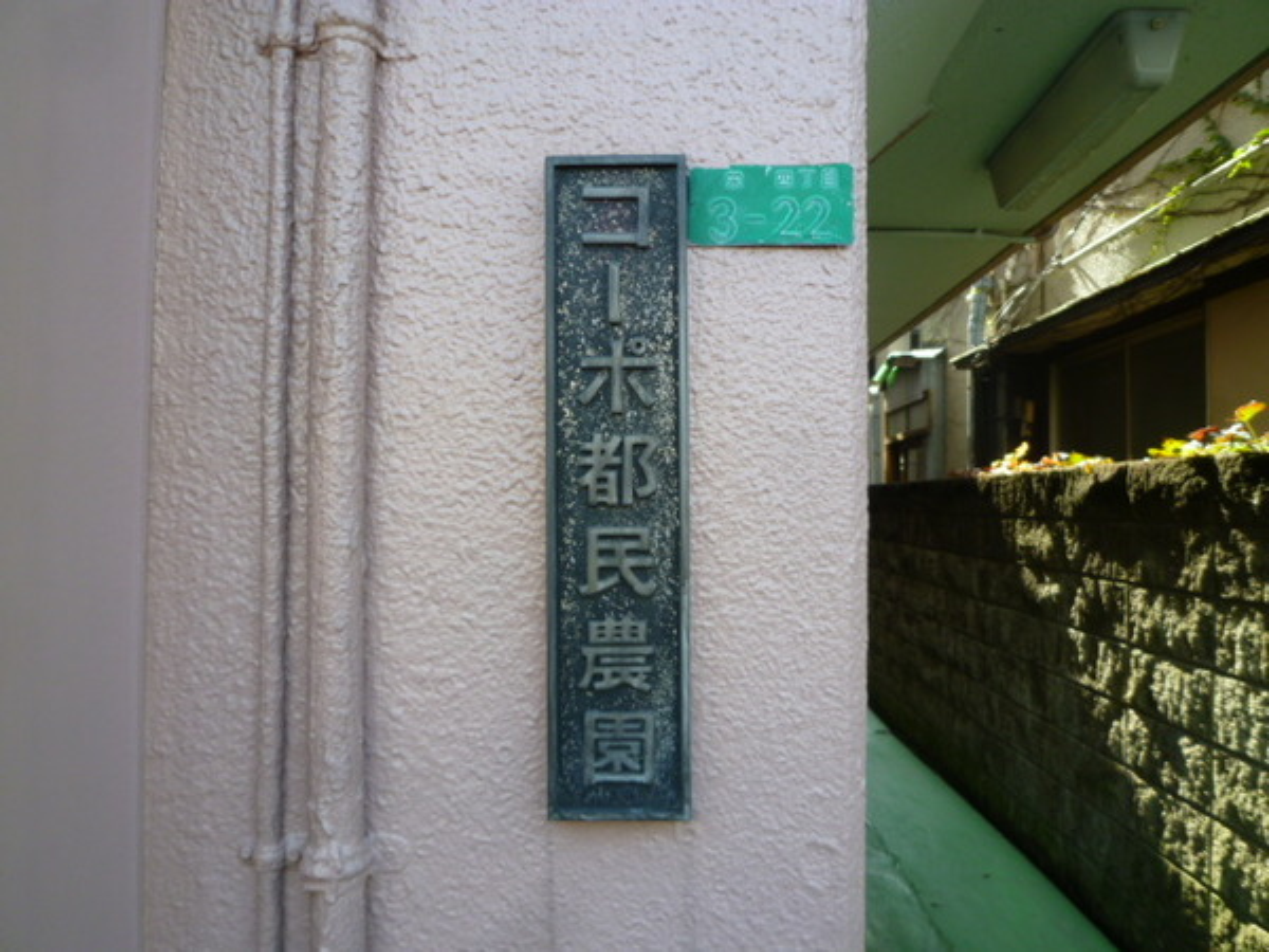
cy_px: 476
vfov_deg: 54.9
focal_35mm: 25
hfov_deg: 69.4
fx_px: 916
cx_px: 634
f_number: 2.8
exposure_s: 1/100
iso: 80
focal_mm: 4.5
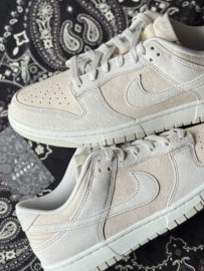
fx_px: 604
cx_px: 131
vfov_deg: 25.3
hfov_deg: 19.1
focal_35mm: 77
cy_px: 129
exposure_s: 1/2075
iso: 32
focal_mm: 5.96
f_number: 1.6
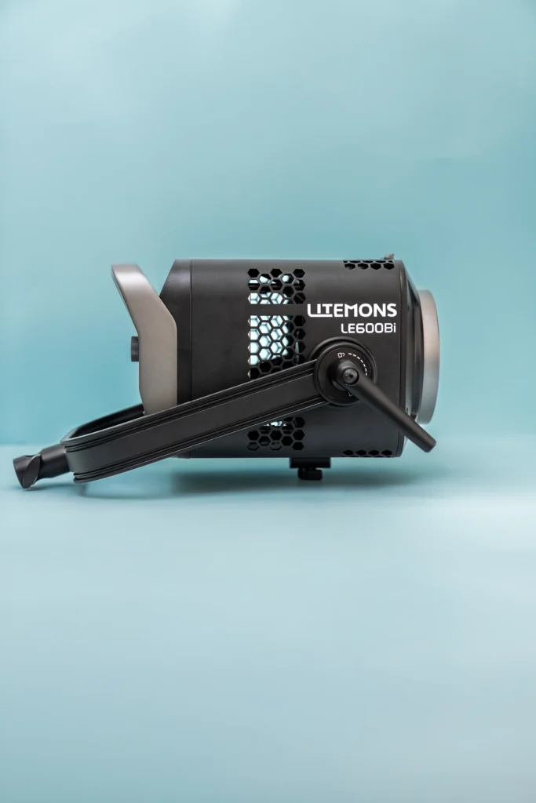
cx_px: 268
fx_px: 1339
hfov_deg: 22.6
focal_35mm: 60
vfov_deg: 33.4
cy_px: 402
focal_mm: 60
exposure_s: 1/125
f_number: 2.8
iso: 1000
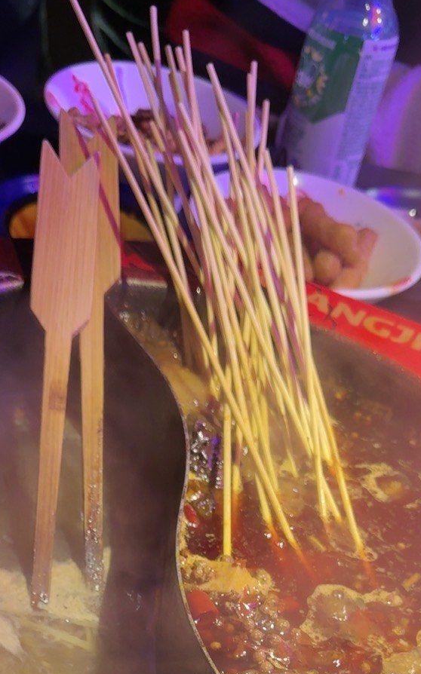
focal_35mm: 41
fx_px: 753
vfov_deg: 46.4
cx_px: 154
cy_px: 508
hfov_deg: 31.1
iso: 160
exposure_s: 1/50
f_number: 1.78
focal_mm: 6.76
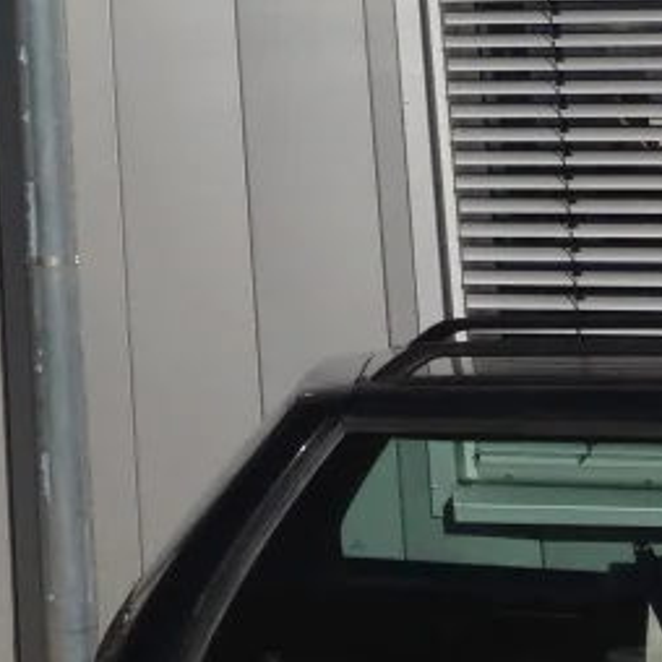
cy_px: -545
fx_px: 3159
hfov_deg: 11.3
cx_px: -440
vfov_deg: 11.1
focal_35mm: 146
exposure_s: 1/3460
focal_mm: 4.28
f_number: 2.4
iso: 64
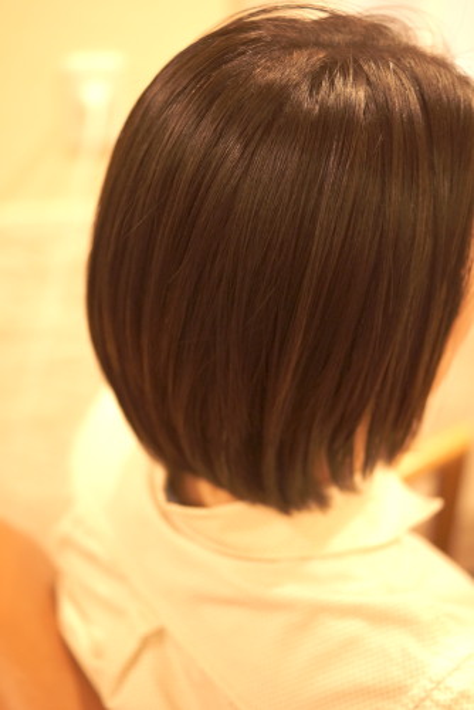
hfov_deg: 25.8
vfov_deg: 37.8
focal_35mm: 52
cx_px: 237
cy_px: 355
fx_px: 1035
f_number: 1.8
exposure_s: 1/320
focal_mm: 35
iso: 800
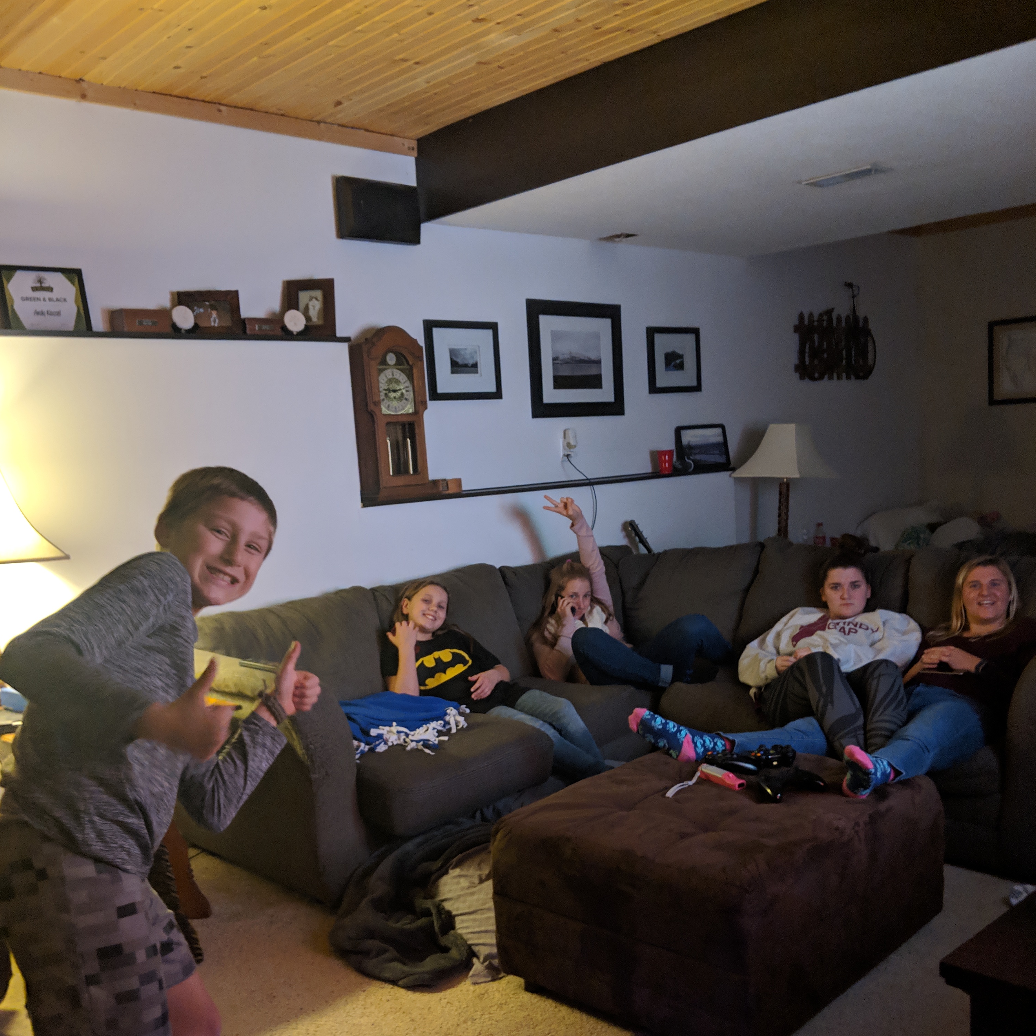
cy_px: 617
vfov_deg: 50.8
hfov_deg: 51.1
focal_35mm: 32
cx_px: 518
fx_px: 1084
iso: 400
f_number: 1.8
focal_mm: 4.44
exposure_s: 1/30
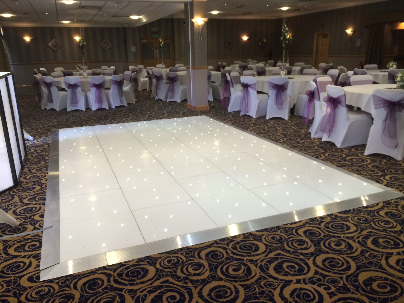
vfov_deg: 46.8
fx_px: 350
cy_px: 152
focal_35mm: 30
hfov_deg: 60.0
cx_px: 202
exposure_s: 1/30
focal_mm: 4.12
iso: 100
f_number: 2.2
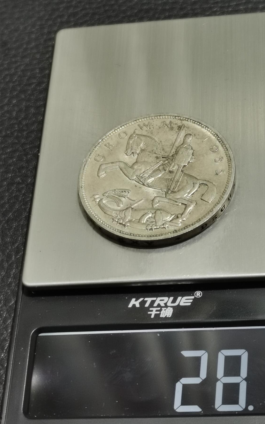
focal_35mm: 84
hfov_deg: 15.5
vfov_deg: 24.6
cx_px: 155
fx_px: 970
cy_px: 212
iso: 100
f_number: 1.8
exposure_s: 1/100
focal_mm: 5.58
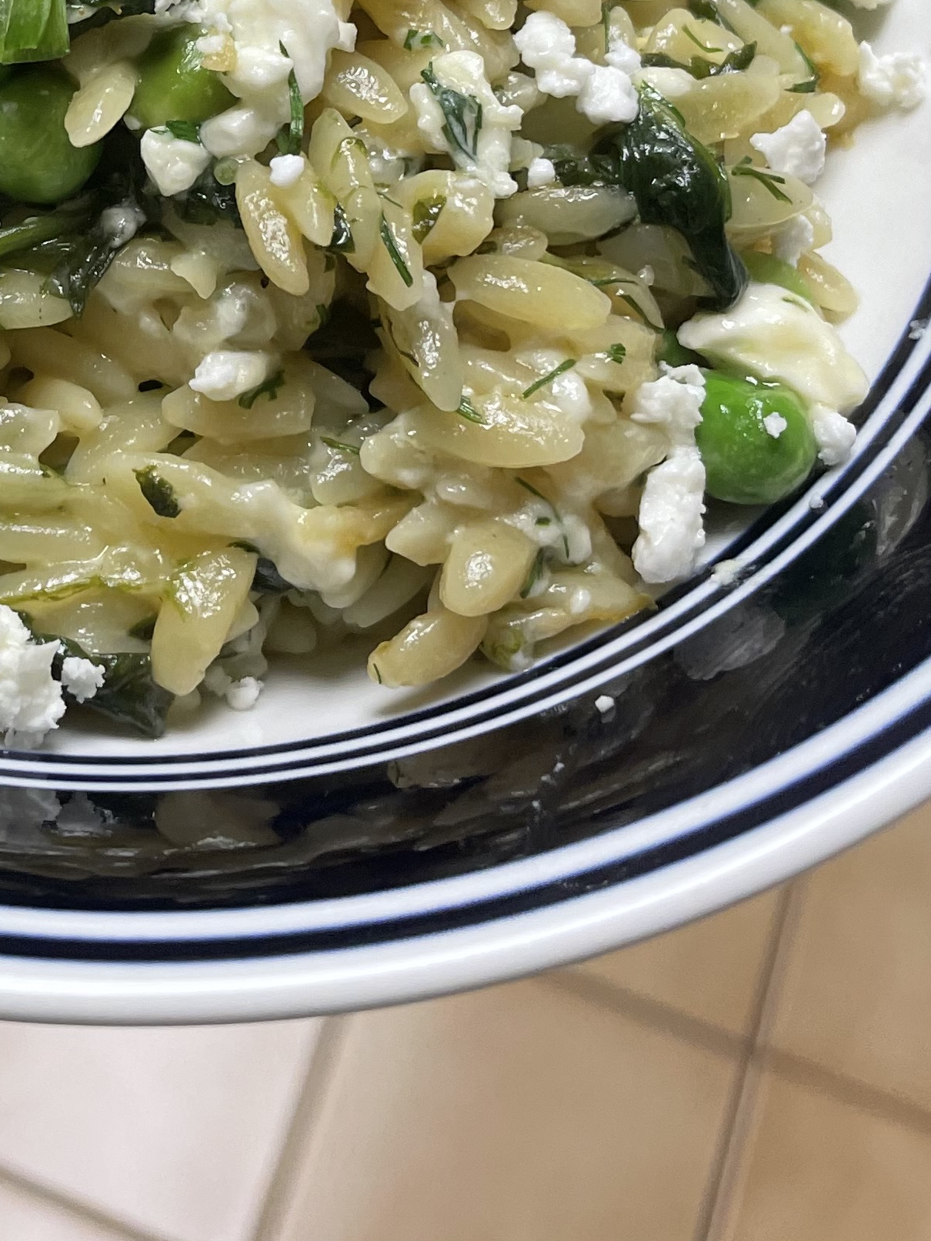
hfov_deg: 21.7
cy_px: 78
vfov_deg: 28.4
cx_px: -17
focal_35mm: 65
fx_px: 2331
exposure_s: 1/120
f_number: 1.6
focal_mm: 4.2
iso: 100
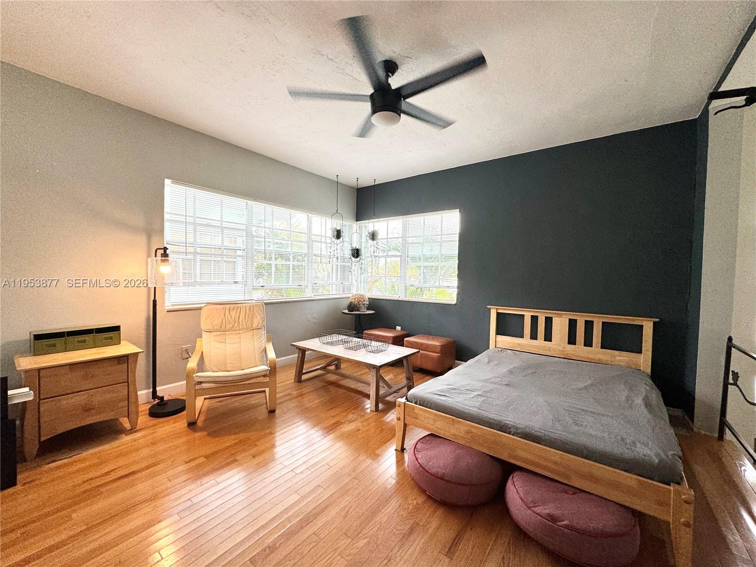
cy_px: 284
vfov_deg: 85.7
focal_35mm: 14
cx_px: 378
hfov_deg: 102.1
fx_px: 306
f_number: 2.2
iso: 100
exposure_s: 1/120
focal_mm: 2.22
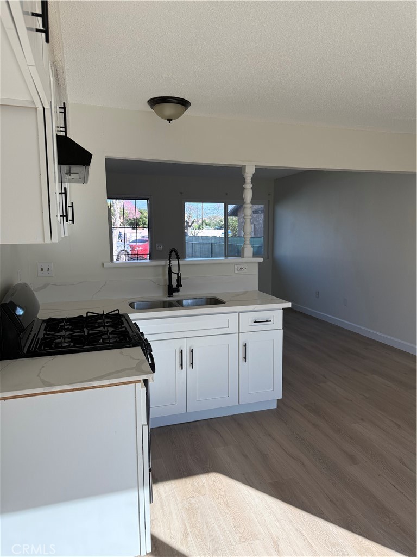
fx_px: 385
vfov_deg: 71.6
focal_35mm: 24
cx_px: 208
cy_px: 278
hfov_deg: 56.8
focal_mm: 6.76
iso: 100
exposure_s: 1/888
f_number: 1.78
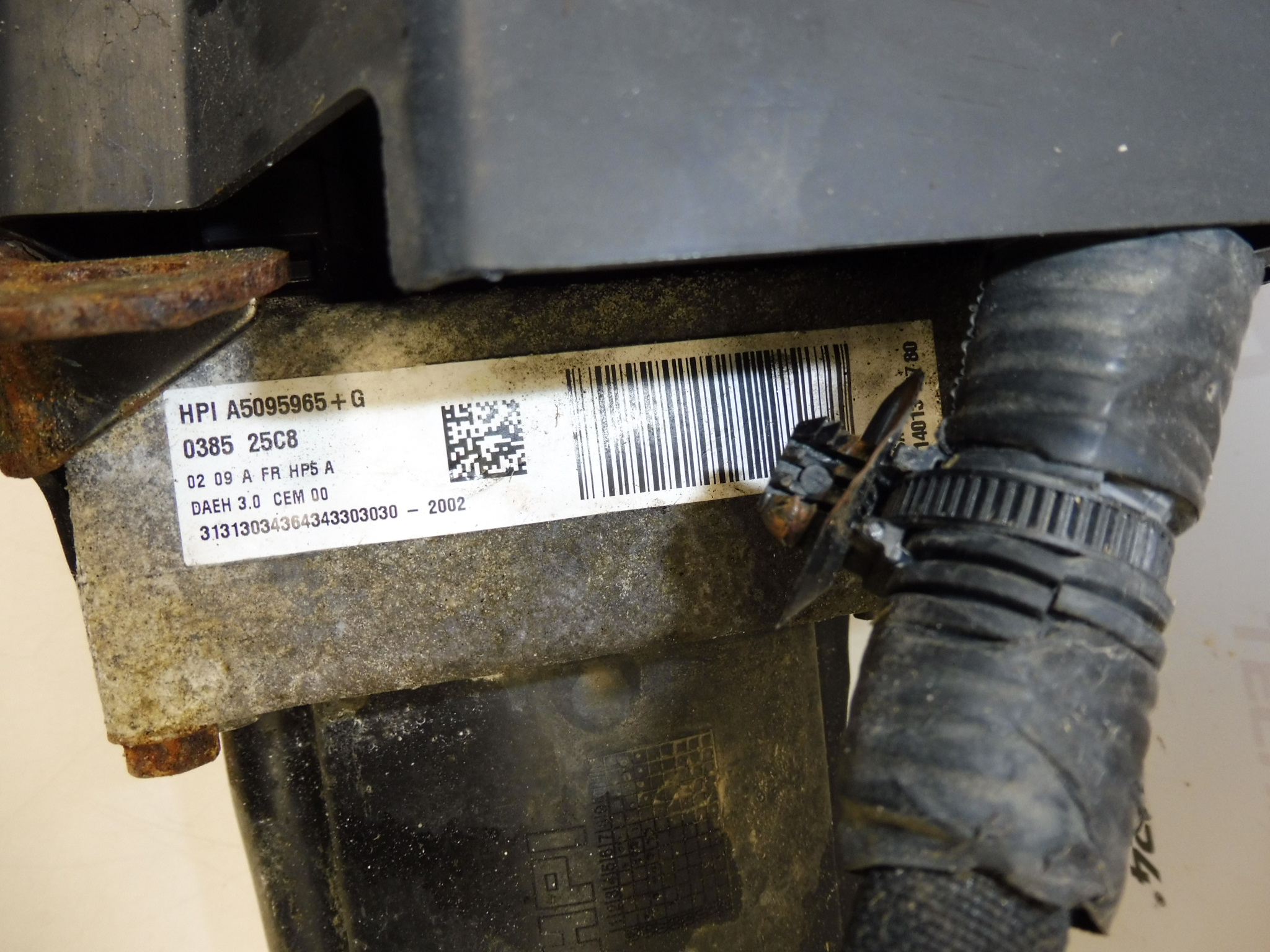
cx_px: 635
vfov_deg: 56.8
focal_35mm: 24
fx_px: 881
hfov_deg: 71.6
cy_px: 476
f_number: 3.5
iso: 200
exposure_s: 1/60
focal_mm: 4.3
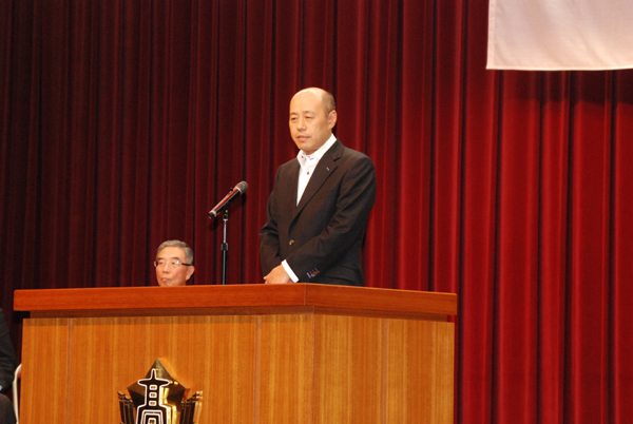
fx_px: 2641
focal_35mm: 150
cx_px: 316
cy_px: 212
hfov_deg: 13.7
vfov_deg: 9.2
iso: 1600
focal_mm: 100
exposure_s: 1/60
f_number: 5.6
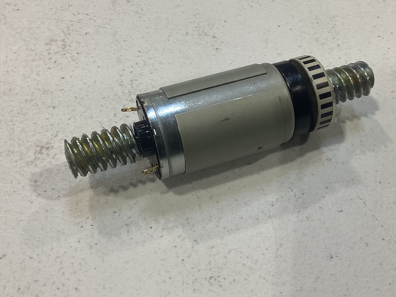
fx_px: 526
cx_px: 237
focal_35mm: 46
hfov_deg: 41.1
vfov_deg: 31.5
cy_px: 123
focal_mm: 3.3
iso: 64
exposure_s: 1/60
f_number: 2.4
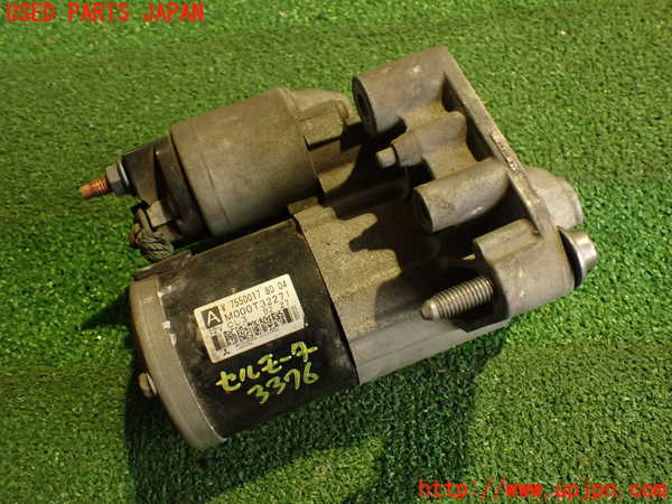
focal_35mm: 32
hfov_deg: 56.8
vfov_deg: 44.2
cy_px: 252
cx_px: 336
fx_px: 621
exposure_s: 1/30
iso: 500
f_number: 2.4
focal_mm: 5.79
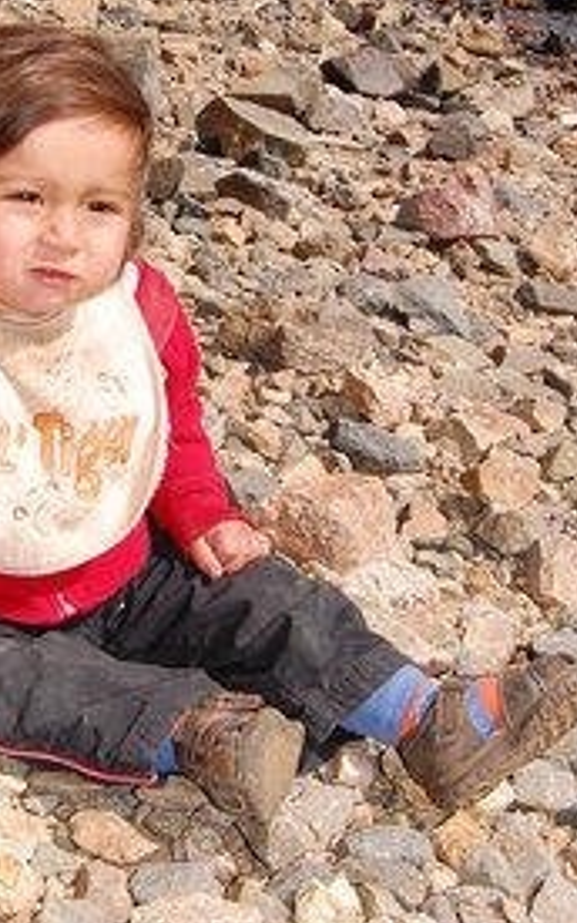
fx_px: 1609
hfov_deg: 19.9
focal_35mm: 64
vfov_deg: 31.5
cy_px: 255
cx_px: 37
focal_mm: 18
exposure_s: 1/500
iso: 400
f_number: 11
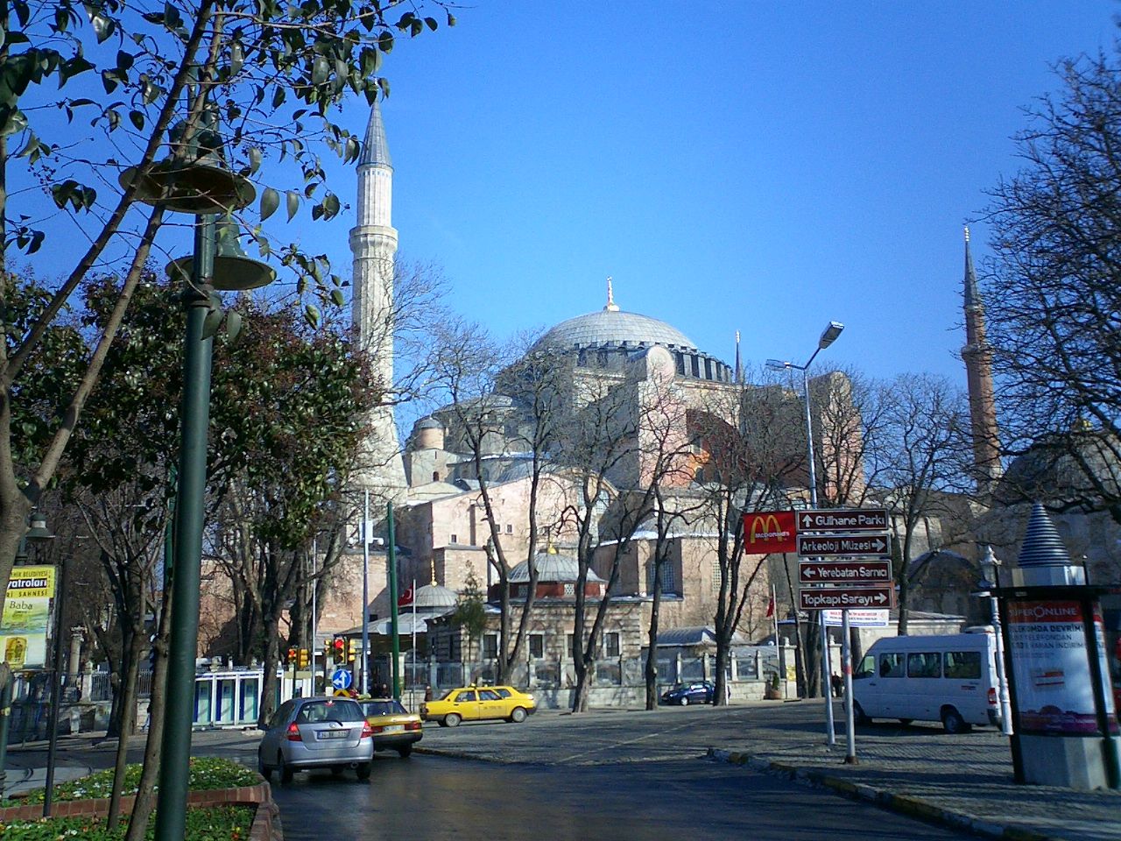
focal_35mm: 37
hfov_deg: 50.1
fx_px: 1198
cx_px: 560
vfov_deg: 38.7
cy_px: 420
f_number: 3.5
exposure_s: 1/1000
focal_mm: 5.6
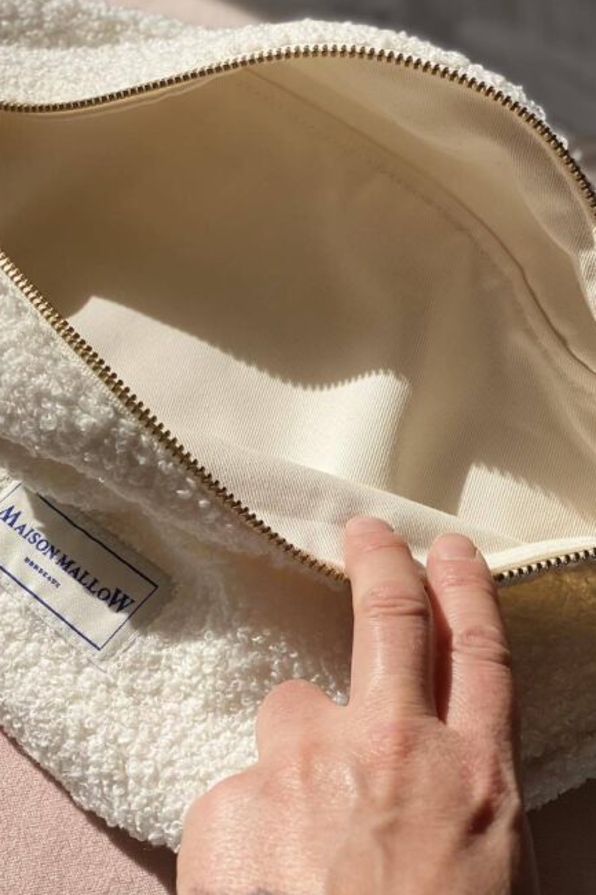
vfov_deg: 28.4
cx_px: 226
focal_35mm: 71
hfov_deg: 19.1
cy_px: 403
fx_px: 1764
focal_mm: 6
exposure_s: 1/2179
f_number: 2
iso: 20
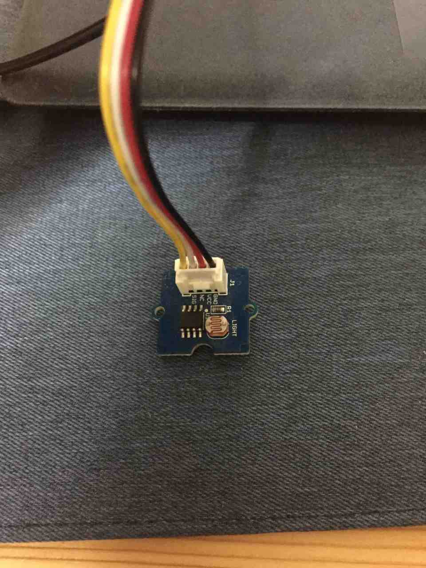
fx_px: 476
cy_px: 284
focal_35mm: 29
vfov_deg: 61.7
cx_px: 213
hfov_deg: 48.2
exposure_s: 1/17
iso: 800
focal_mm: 4.15
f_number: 2.2
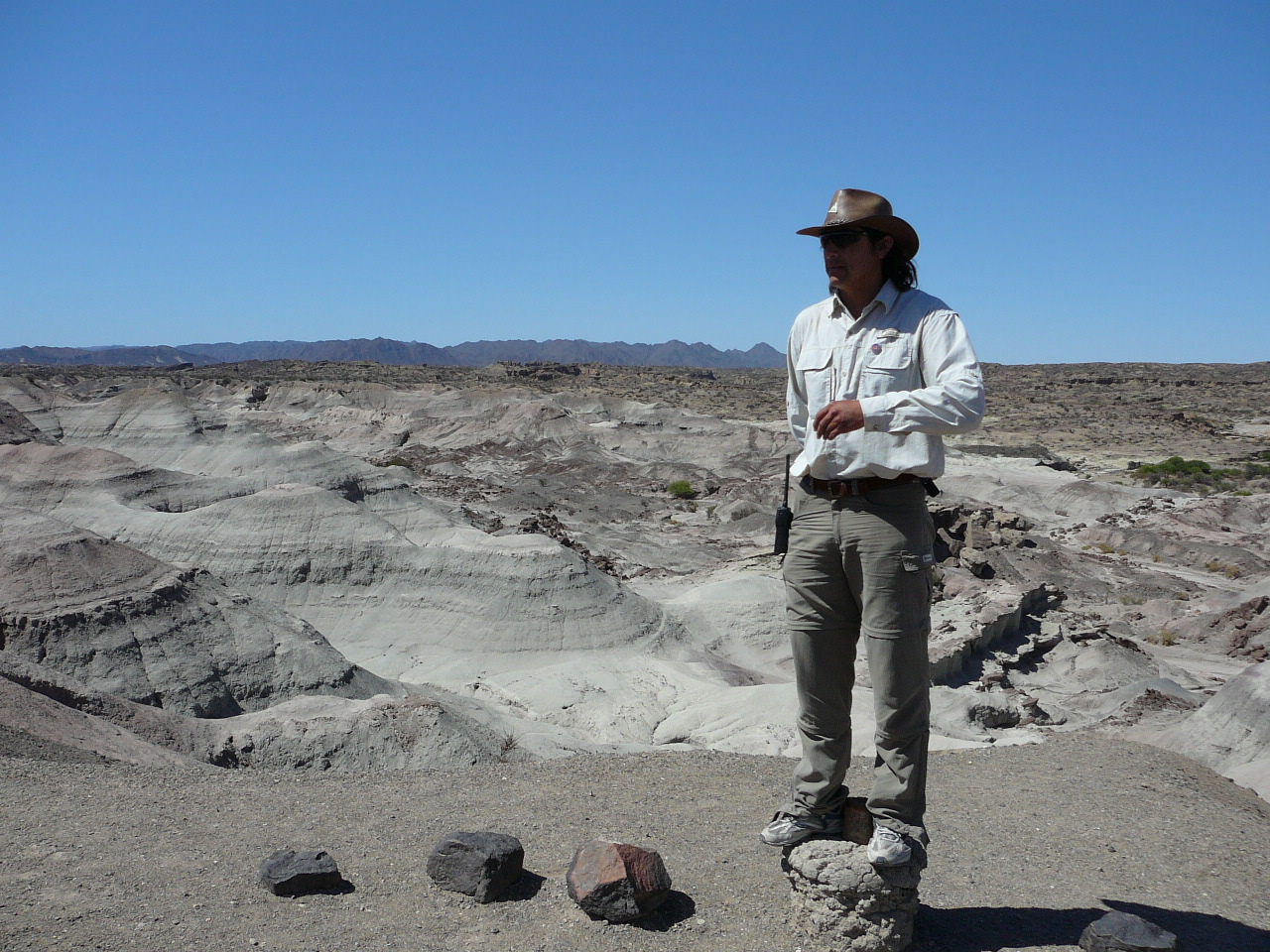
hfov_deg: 52.6
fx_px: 1284
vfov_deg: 40.7
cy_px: 476
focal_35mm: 35
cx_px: 635
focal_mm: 5.2
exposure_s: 1/800
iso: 80
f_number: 5
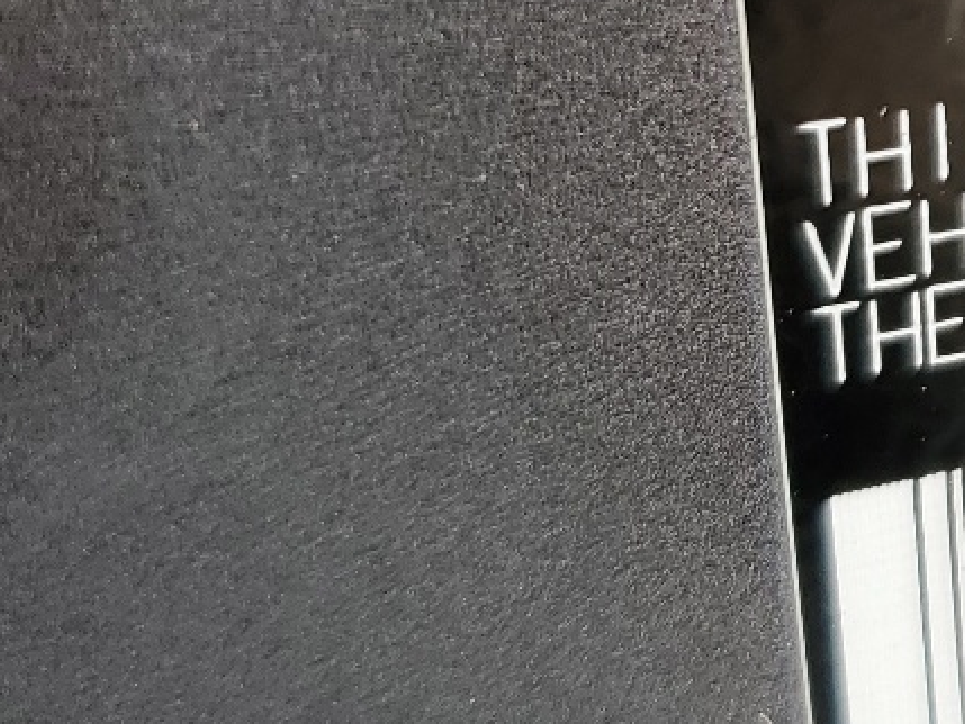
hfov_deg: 18.2
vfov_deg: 15.0
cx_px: 1397
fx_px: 2705
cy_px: -7
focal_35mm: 97
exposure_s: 1/196
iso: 50
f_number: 1.5
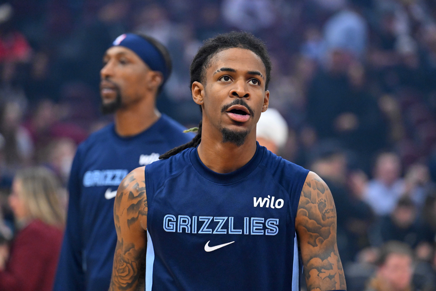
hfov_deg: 10.3
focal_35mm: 200
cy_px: 146
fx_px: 2422
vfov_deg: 6.9
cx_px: 218
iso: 5000
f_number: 4
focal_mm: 200
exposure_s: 1/1600
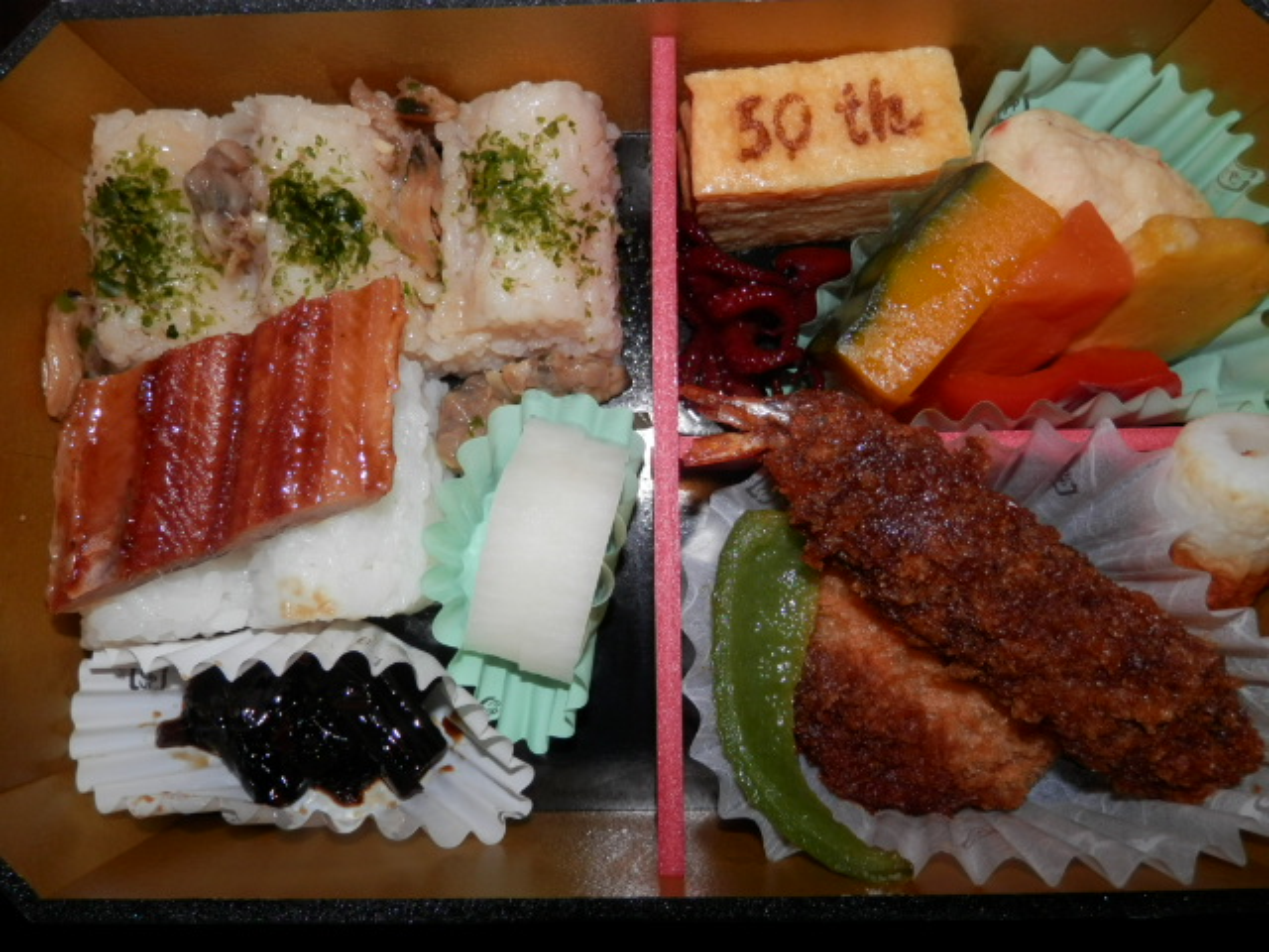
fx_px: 916
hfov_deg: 69.4
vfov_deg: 54.9
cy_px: 476
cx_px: 634
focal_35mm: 25
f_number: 8.7
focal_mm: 4.5
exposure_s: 1/30
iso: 100
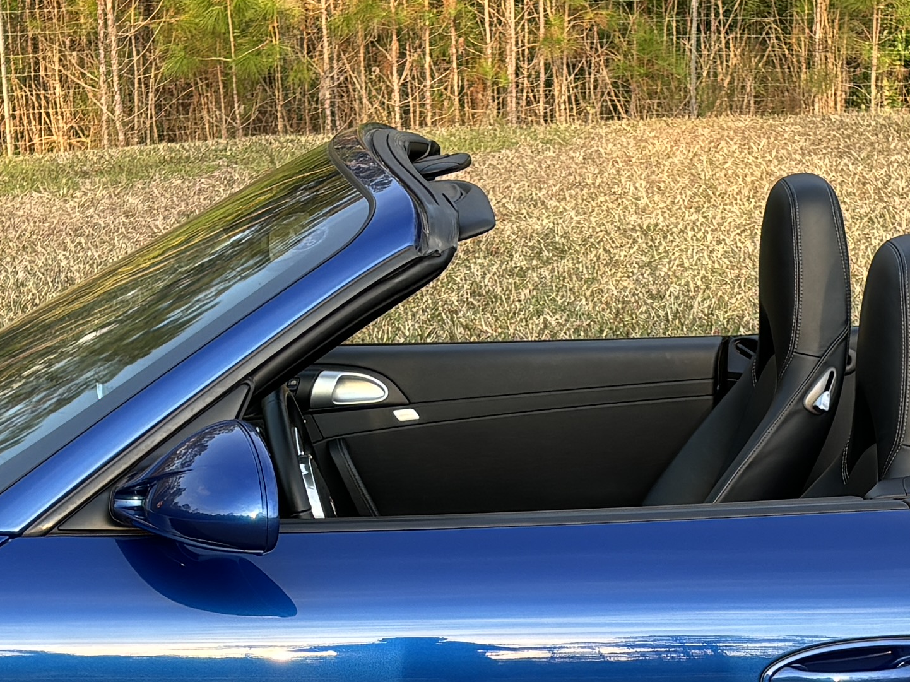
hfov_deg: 19.1
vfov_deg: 14.1
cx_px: 516
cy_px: 729
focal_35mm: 103
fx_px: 2707
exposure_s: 1/288
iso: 50
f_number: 1.6
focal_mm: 5.96
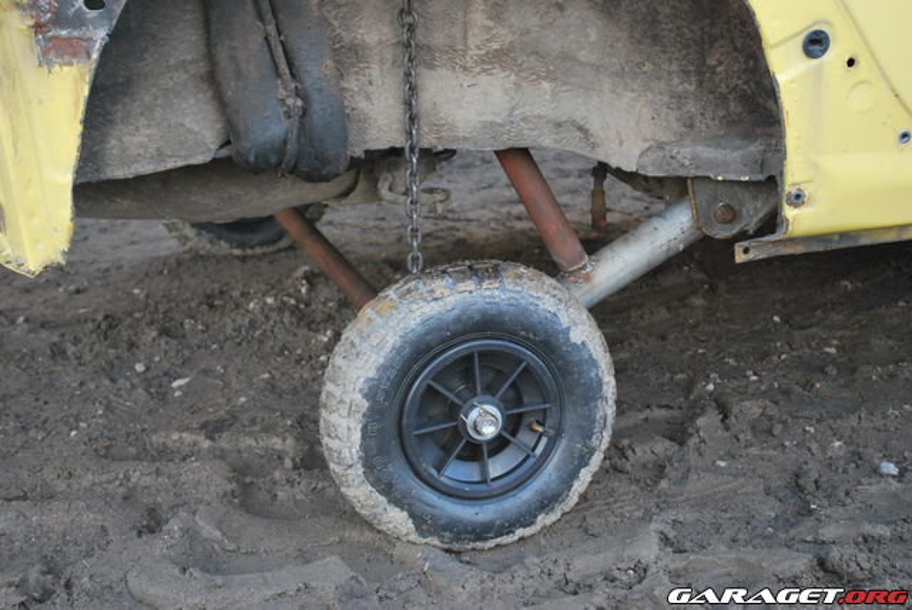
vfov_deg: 19.0
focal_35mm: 72
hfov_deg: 28.0
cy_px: 305
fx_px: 1826
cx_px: 456
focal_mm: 48
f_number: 5.6
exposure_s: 1/250
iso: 800
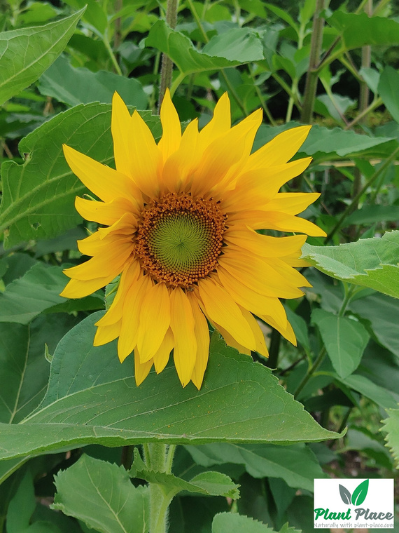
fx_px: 799
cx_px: 200
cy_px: 266
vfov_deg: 36.8
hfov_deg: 28.0
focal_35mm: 52
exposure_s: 1/268
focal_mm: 4.81
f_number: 1.8
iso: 50
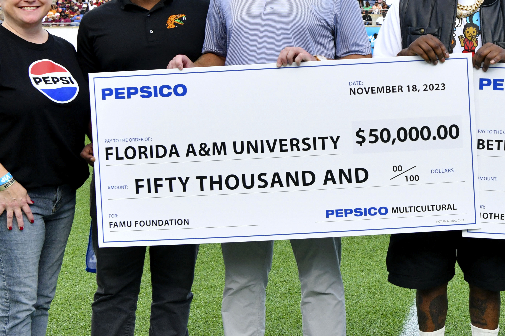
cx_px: 464
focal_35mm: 84
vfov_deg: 16.2
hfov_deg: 23.5
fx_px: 1178
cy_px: 99
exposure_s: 1/800
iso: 1000
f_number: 7.1
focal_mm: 34
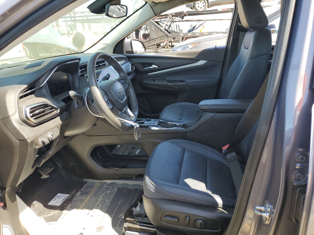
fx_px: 236
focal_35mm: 26
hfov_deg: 67.3
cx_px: 157
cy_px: 118
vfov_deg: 53.1
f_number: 1.5
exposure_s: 1/294
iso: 50
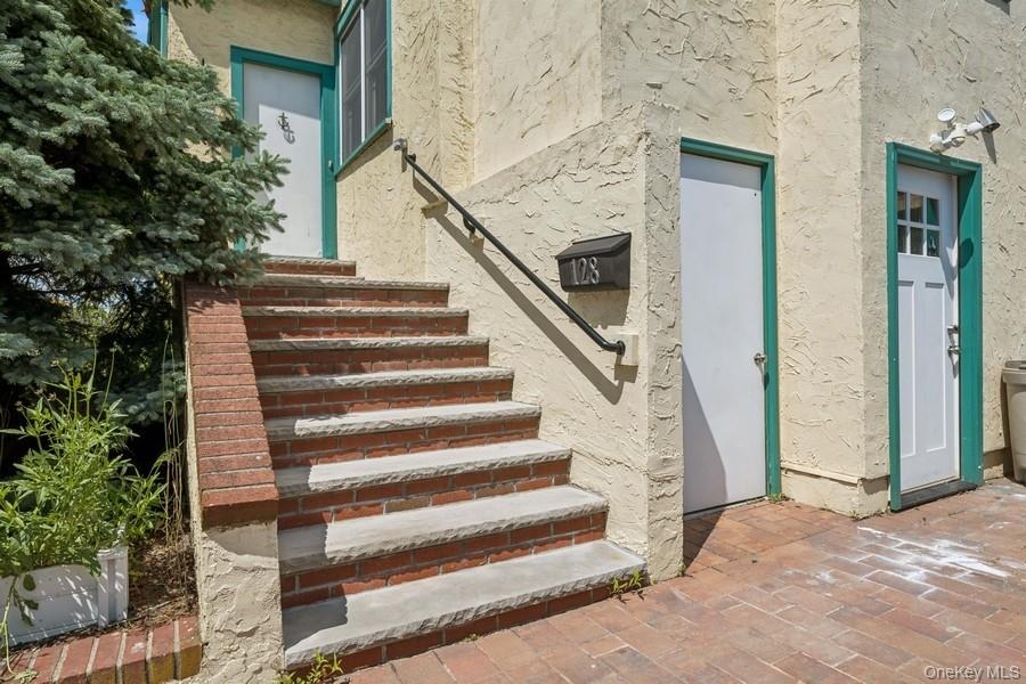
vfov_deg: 60.7
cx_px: 513
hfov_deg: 82.6
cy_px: 342
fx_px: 584
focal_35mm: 20
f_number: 11
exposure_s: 1/200
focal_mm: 20.5
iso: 100
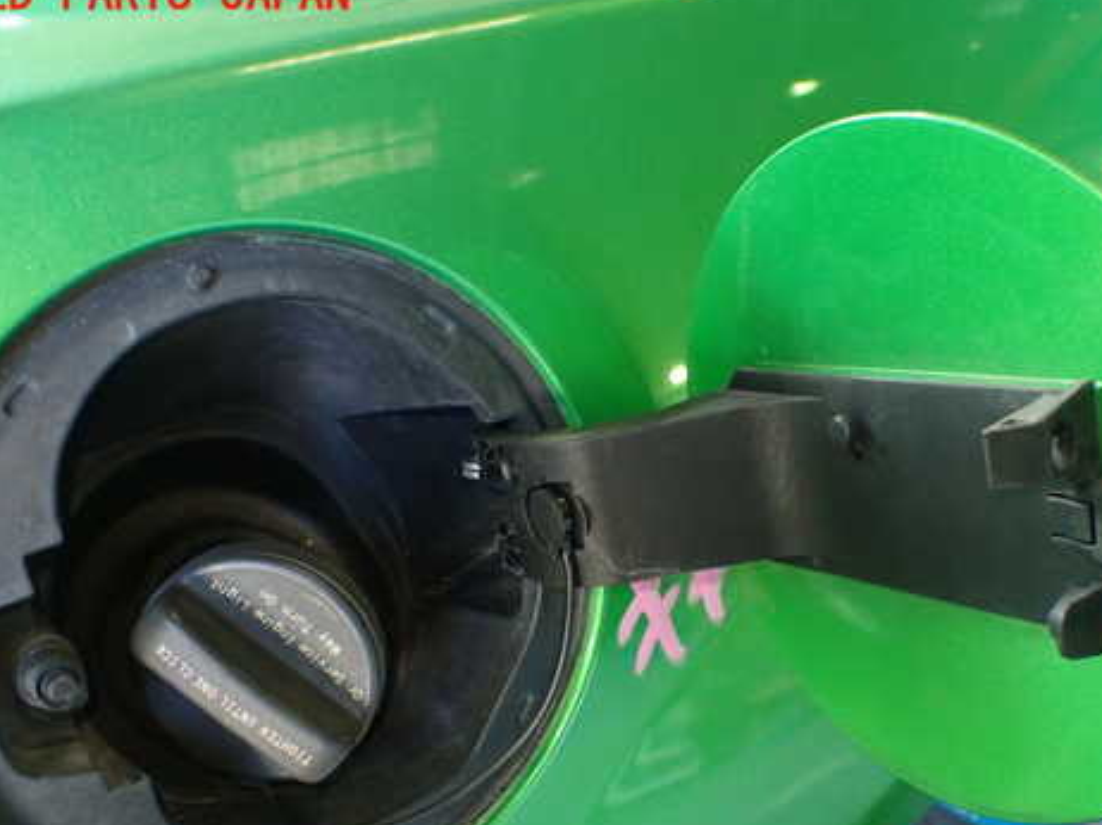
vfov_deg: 36.6
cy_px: 501
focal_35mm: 39
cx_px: 632
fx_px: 1241
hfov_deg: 47.7
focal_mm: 5.4
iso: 800
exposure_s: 1/80
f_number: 2.3
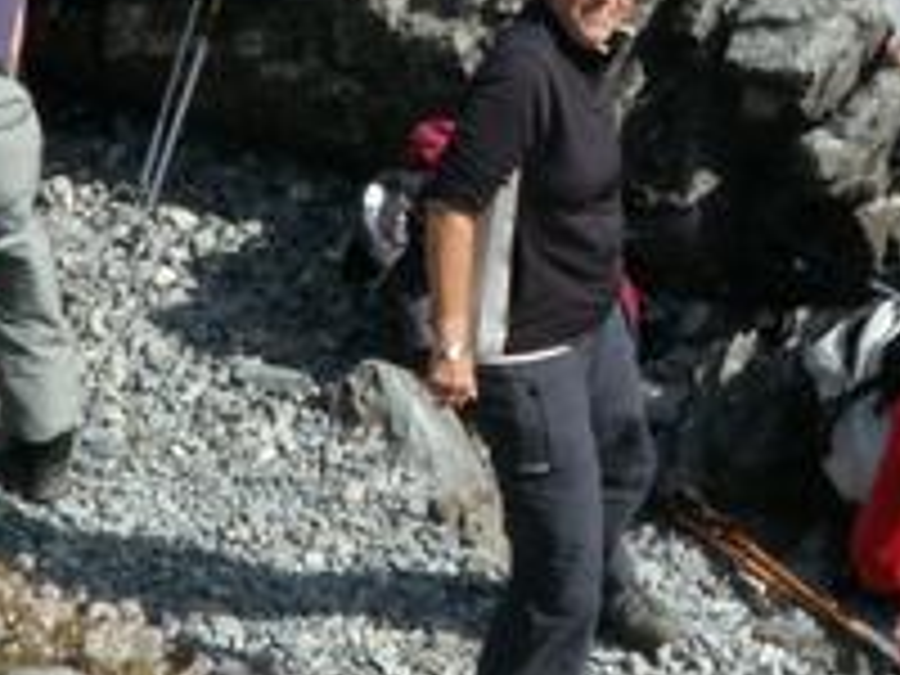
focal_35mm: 620
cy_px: 288
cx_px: 657
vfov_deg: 2.4
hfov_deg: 3.2
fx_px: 16120
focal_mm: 31.75
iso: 50
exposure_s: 1/125
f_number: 7.1
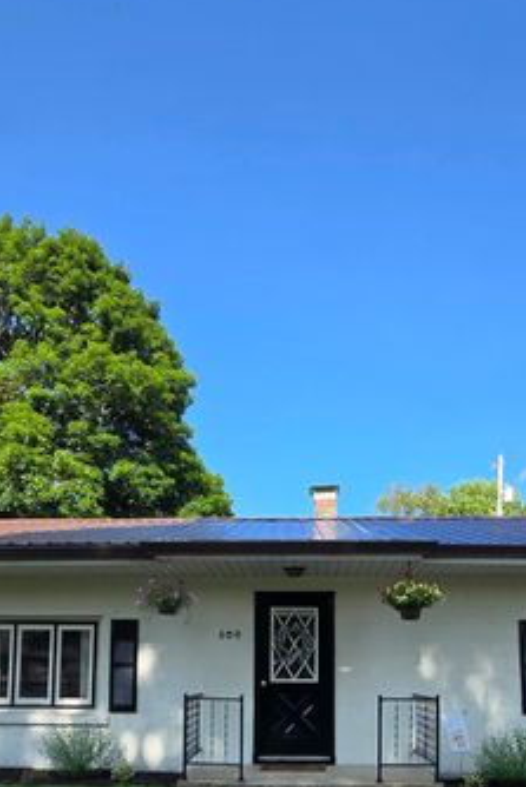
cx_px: 285
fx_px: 591
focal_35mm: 27
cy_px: 600
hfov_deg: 47.9
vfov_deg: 63.0
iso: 50
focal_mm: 2.2
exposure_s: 1/968
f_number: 2.2
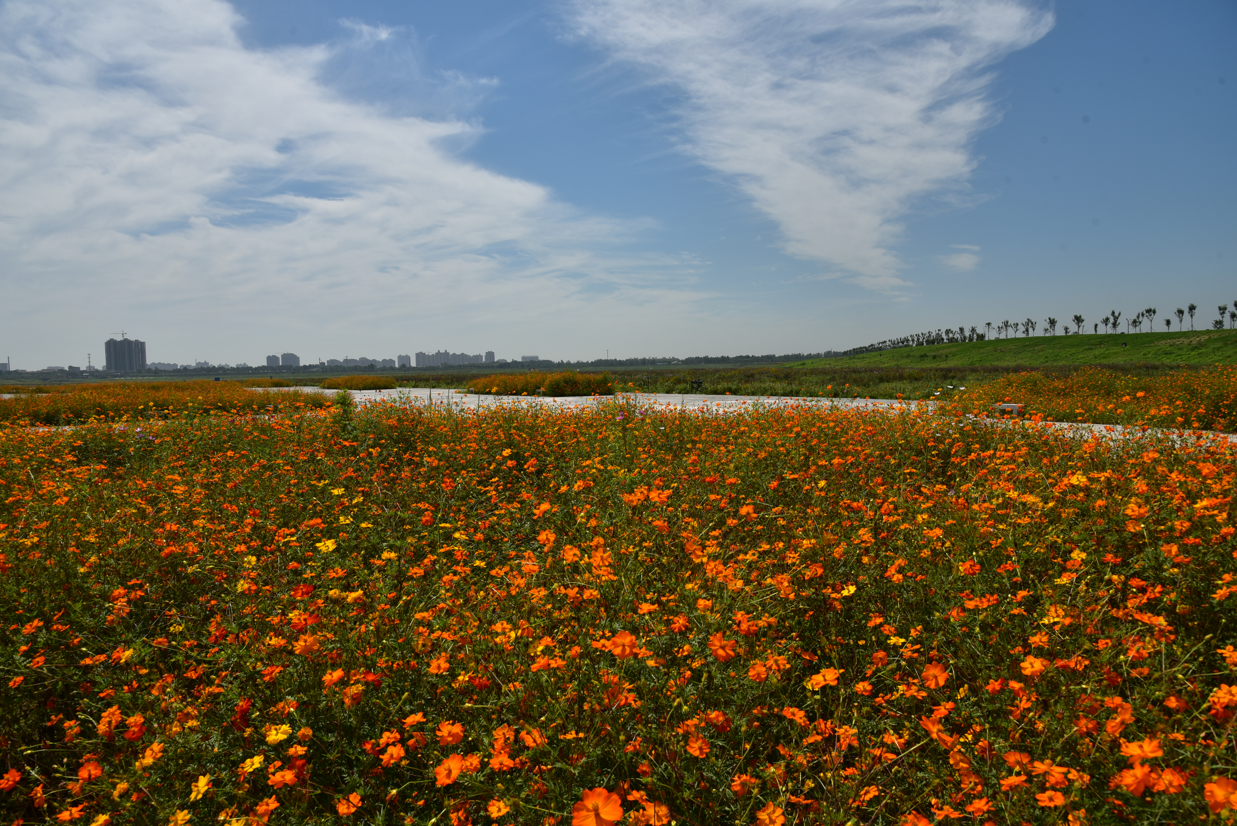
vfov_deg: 53.2
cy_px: 413
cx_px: 618
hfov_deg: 73.7
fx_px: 825
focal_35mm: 24
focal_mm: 24
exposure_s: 1/400
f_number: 11
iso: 160
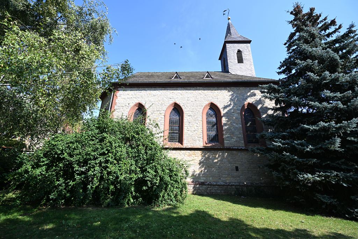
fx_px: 139
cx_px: 179
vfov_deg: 81.2
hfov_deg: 104.2
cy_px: 120
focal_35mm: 14
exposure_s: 1/160
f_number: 4
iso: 32
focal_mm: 14
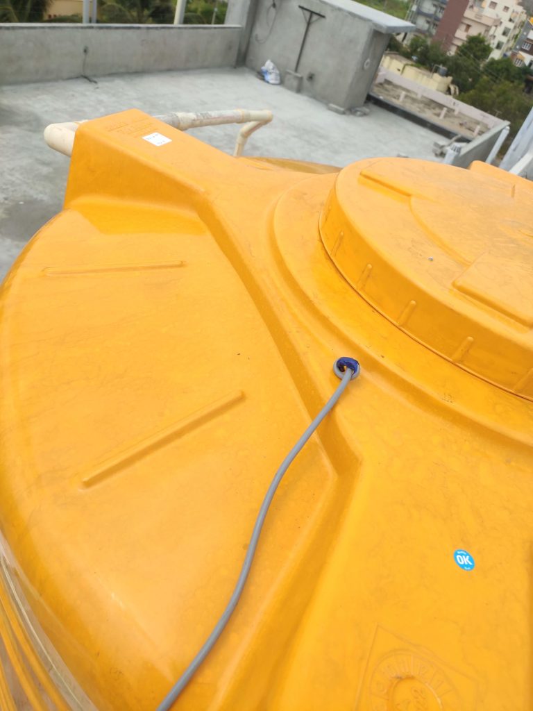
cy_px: 356
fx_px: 513
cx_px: 266
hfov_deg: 54.9
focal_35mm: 25
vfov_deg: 69.4
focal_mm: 4.74
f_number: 1.79
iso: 112
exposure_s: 1/1766
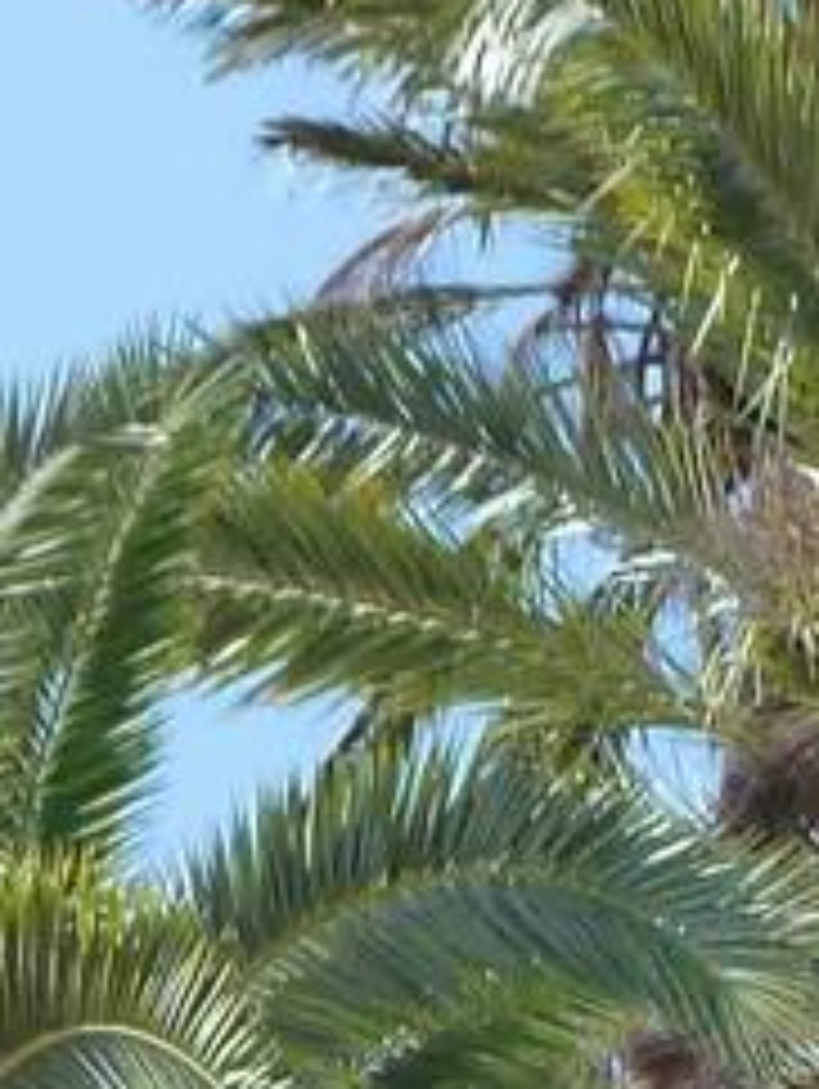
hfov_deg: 5.0
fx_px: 9353
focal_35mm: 297
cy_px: 2542
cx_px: 972
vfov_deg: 6.4
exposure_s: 1/640
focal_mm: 8
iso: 160
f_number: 4
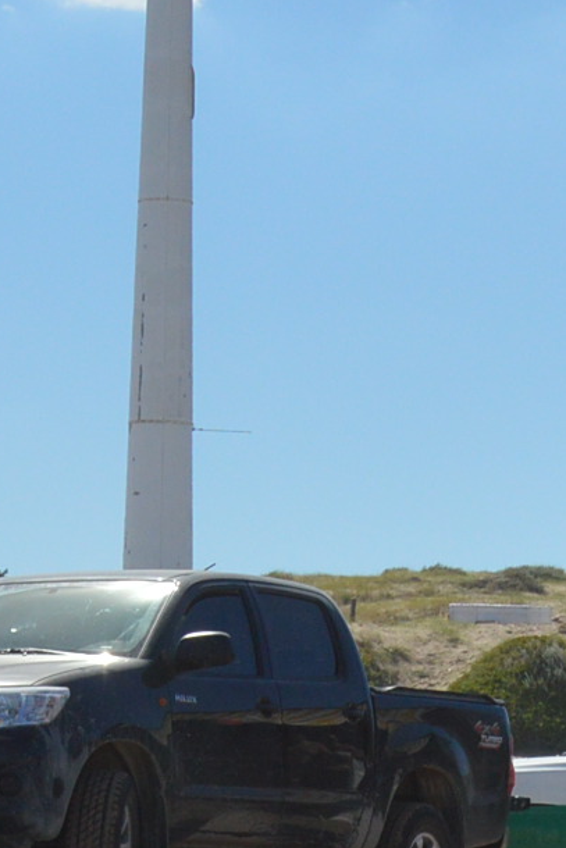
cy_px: 431
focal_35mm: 207
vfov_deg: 9.9
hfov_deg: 6.5
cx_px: 983
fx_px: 4879
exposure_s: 1/2000
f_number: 7.1
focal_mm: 28
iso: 400
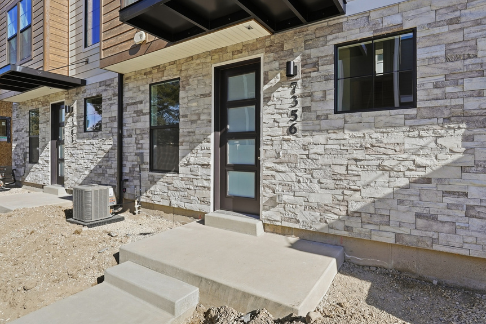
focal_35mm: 19
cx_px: 249
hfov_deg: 86.9
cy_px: 150
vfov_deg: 64.5
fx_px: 257
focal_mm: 16
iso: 250
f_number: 10
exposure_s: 1/4000
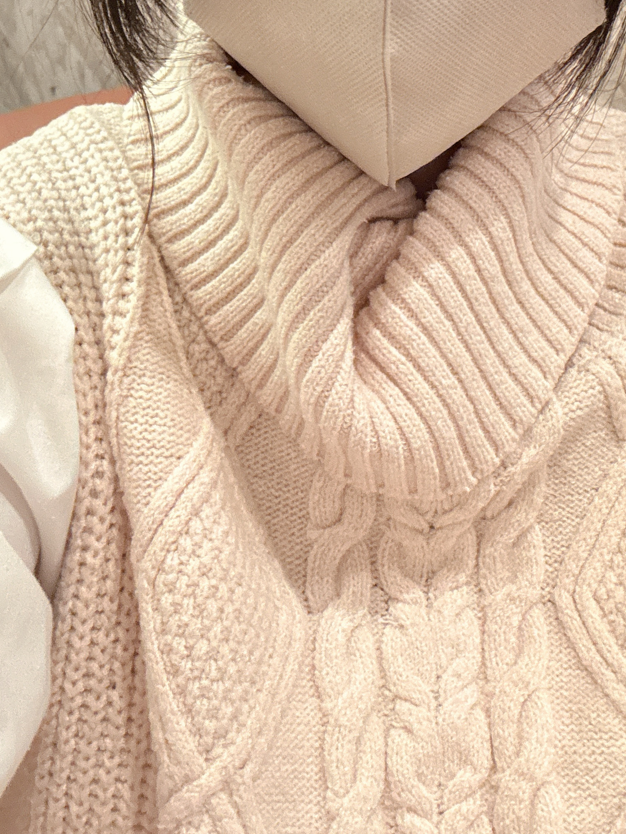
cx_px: 344
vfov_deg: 39.8
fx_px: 1109
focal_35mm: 46
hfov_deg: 31.5
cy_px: 185
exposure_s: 1/25
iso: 400
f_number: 1.9
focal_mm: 2.69
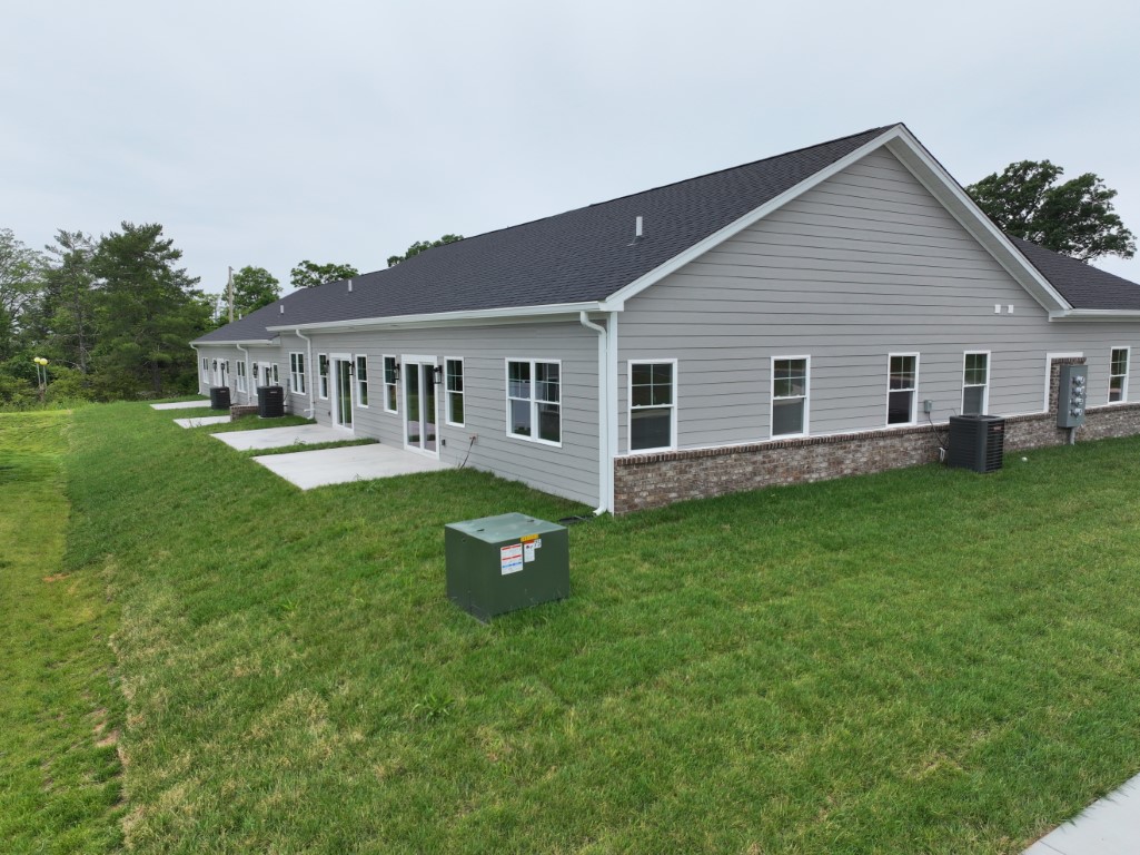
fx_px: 790
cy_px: 428
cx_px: 570
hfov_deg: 71.6
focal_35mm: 24
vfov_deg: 56.8
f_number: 2.8
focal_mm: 12.29
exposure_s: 1/800
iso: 150
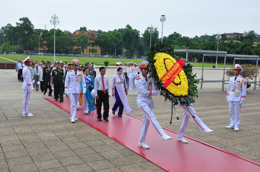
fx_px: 270
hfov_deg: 51.3
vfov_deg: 35.4
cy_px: 86
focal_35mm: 38
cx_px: 130
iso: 400
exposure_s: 1/320
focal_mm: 25
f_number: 9
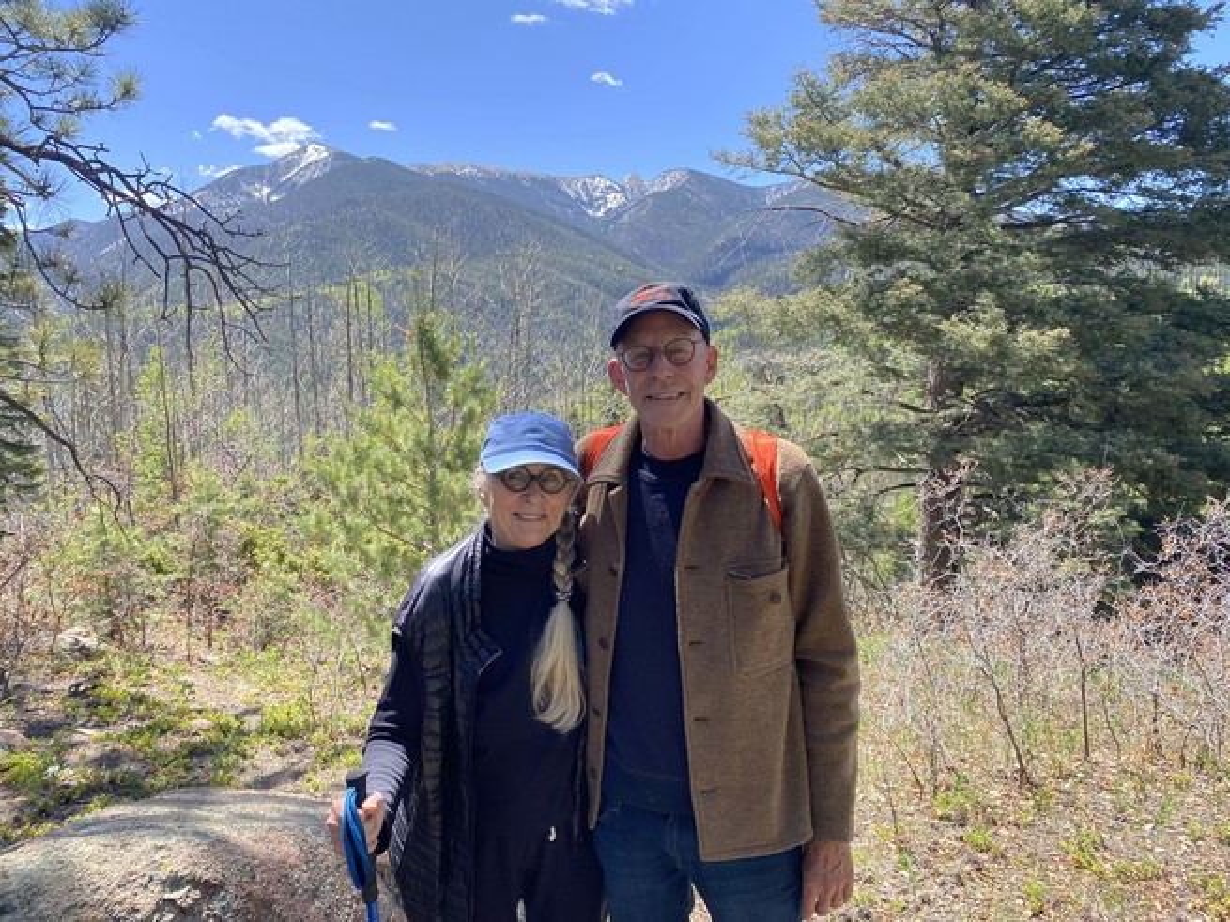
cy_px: 461
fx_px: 924
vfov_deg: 53.0
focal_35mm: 26
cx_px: 615
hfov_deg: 67.3
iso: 32
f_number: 1.8
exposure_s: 1/839
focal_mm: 4.25
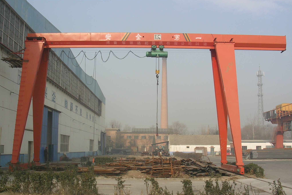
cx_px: 147
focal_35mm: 45
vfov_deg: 29.9
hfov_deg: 43.6
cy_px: 104
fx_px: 365
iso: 50
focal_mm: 6.6
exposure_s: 1/186
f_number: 5.9
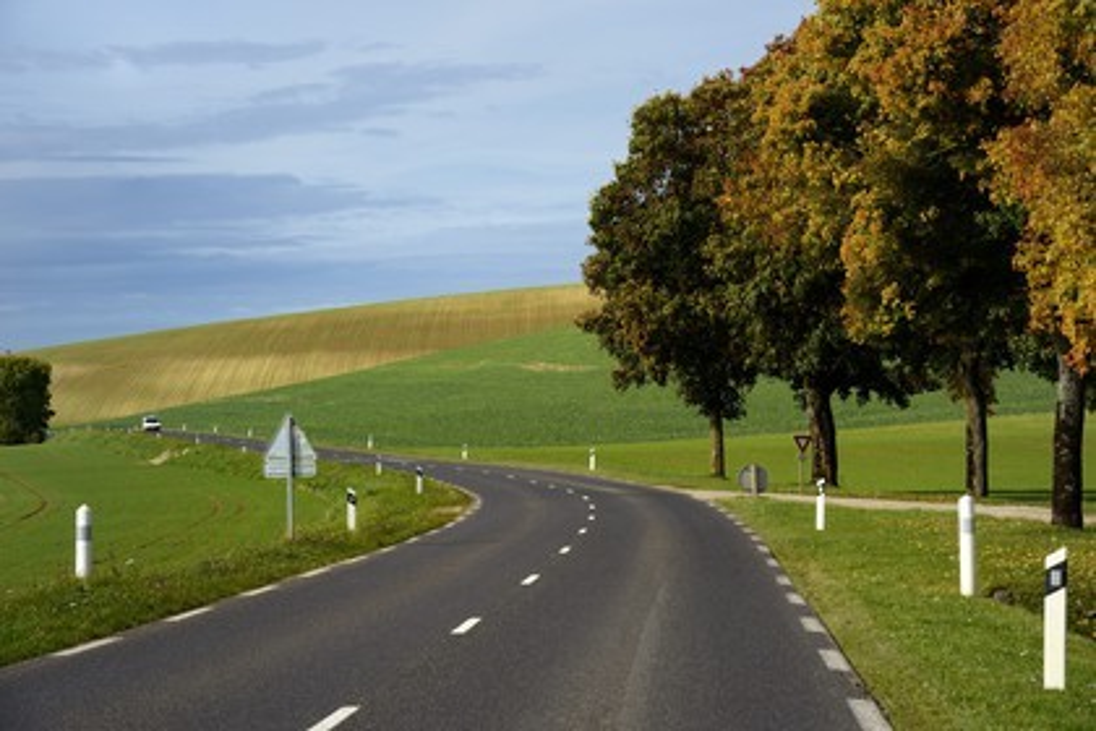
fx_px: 3805
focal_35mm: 125
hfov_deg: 16.4
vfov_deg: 11.0
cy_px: 366
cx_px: 548
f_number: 11
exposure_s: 1/250
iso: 200
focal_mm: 125
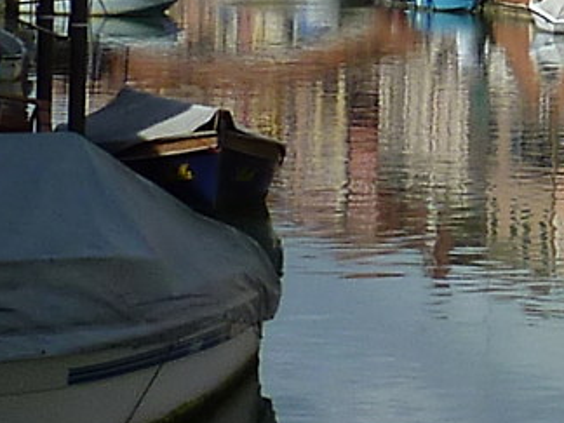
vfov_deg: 7.9
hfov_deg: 10.0
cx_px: 1081
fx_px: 3014
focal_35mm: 185
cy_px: -104
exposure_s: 1/500
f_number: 5.6
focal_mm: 4.1
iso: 80
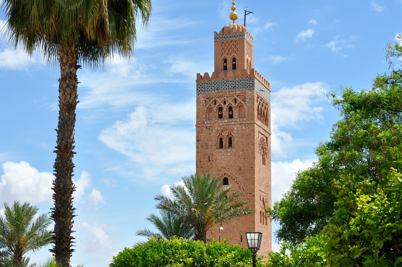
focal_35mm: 75
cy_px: 134
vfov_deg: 18.1
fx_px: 836
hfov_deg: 27.0
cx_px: 201
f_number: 10
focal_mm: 50
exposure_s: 1/400
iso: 200
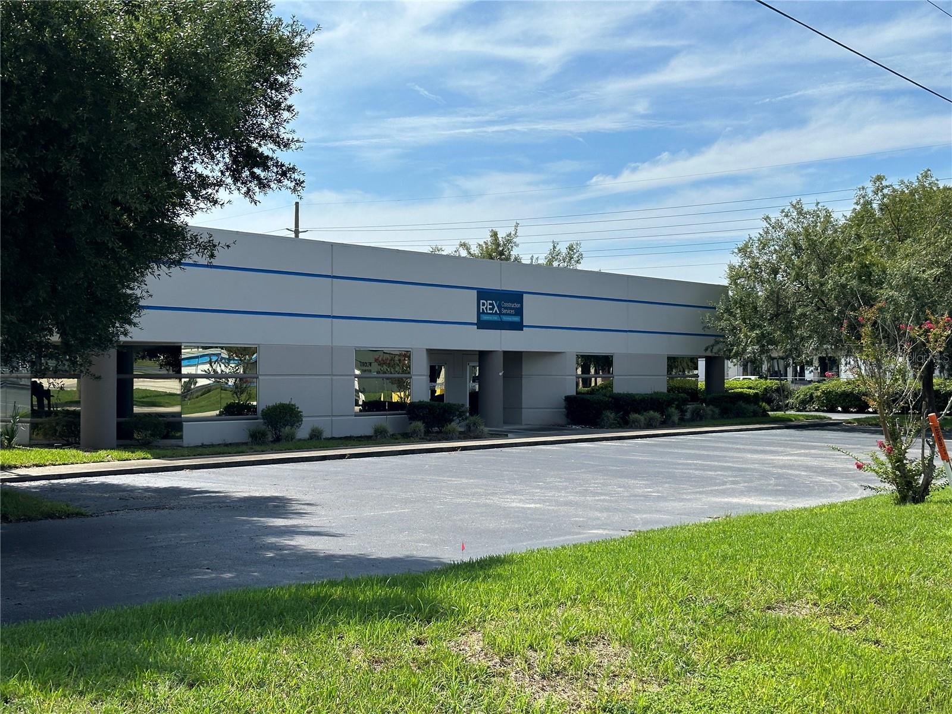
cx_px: 476
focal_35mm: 48
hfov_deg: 39.7
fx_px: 1320
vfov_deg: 30.3
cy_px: 357
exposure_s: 1/5000
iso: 64
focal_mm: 6.86
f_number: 1.78
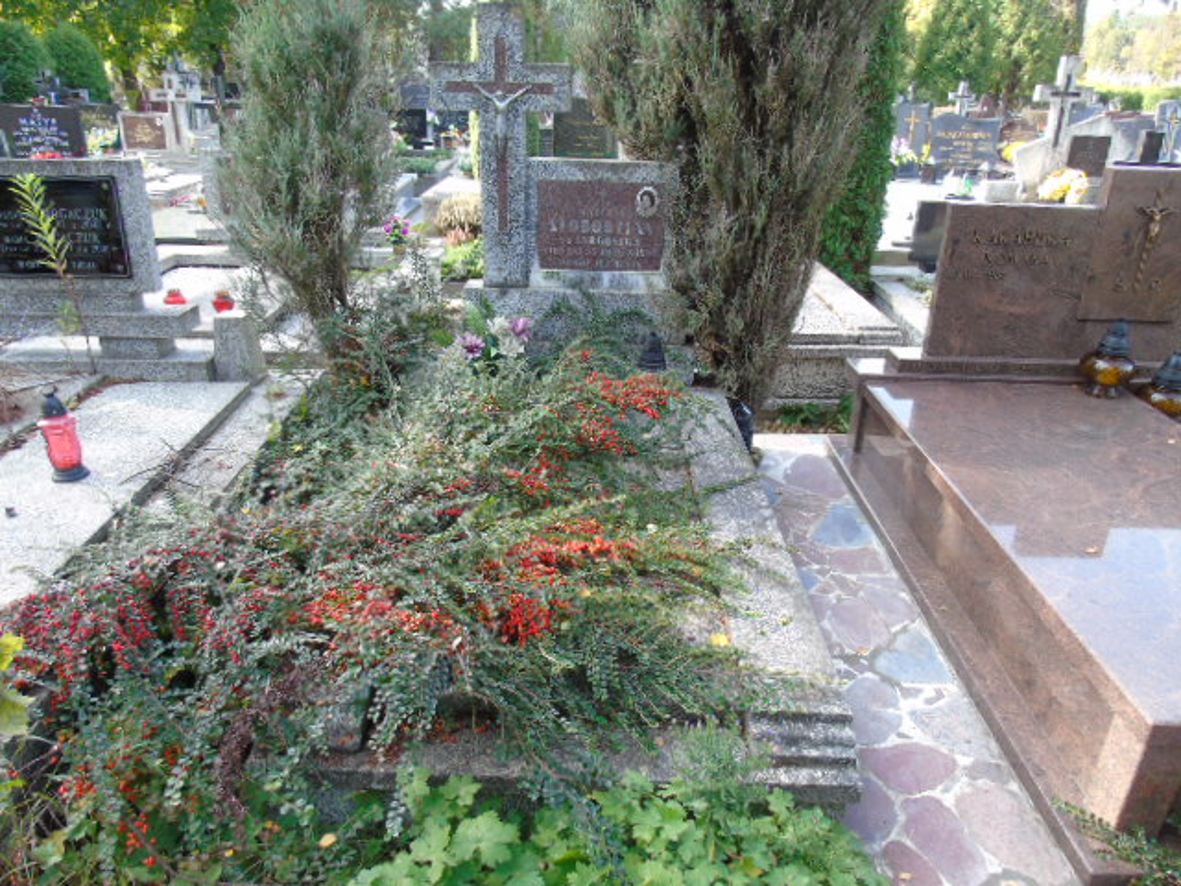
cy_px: 443
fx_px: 853
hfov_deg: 69.4
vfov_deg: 54.9
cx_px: 590
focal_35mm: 25
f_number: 3.4
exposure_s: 1/60
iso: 80
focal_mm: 4.4
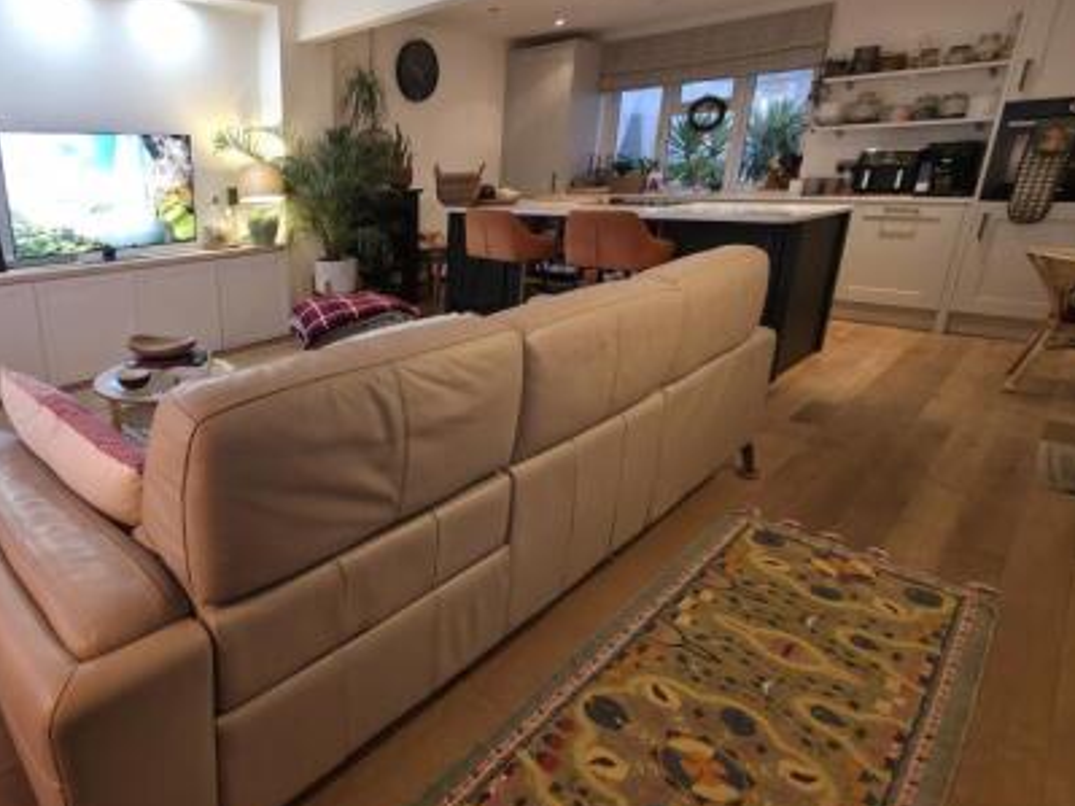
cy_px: 357
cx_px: 303
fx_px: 590
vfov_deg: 68.4
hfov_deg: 79.8
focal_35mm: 19
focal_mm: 2.2
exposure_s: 1/30
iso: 125
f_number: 1.9
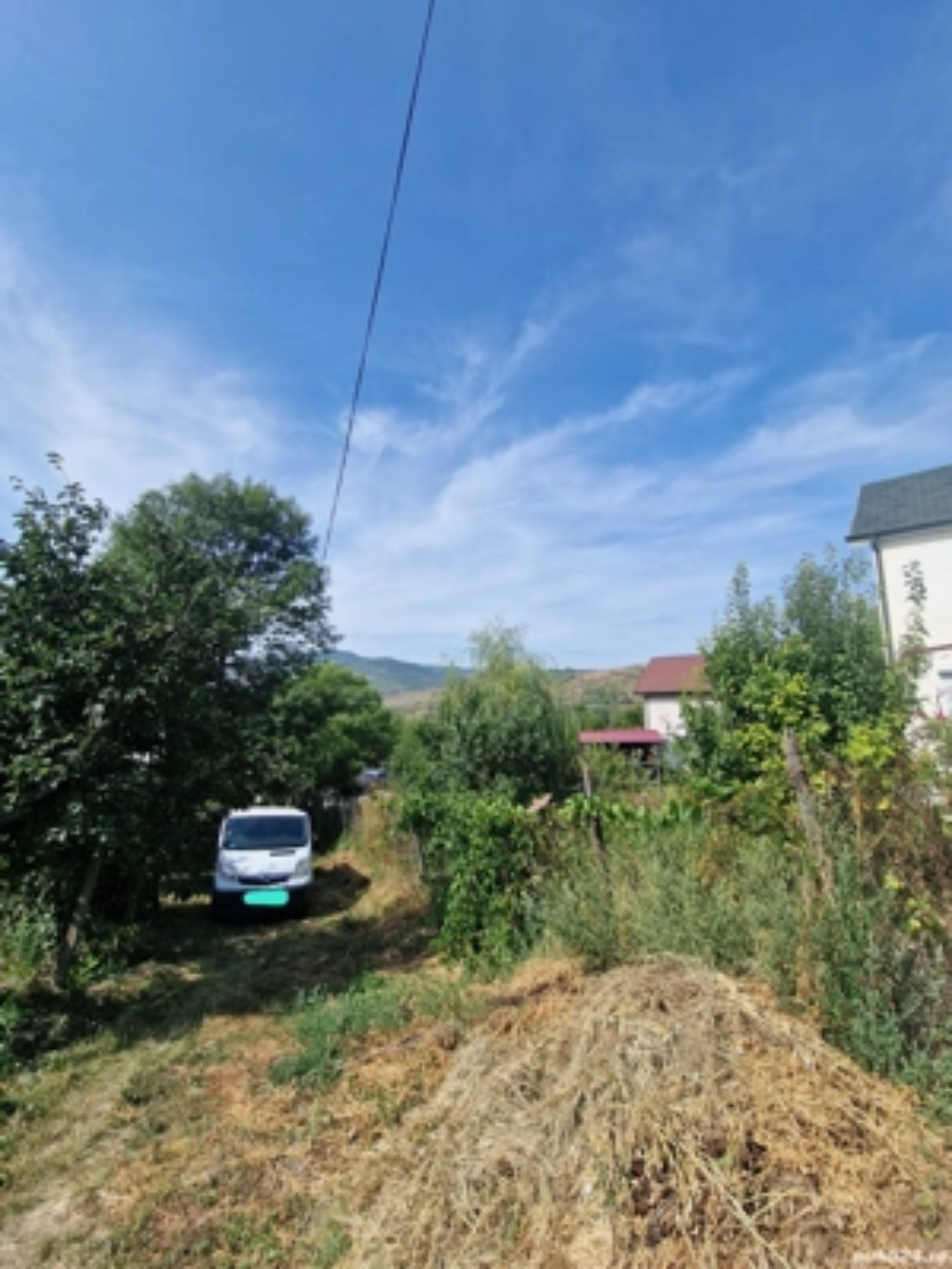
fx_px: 477
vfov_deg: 106.2
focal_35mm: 13
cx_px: 476
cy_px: 634
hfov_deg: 89.9
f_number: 2.2
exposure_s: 1/2500
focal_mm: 2.2
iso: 50
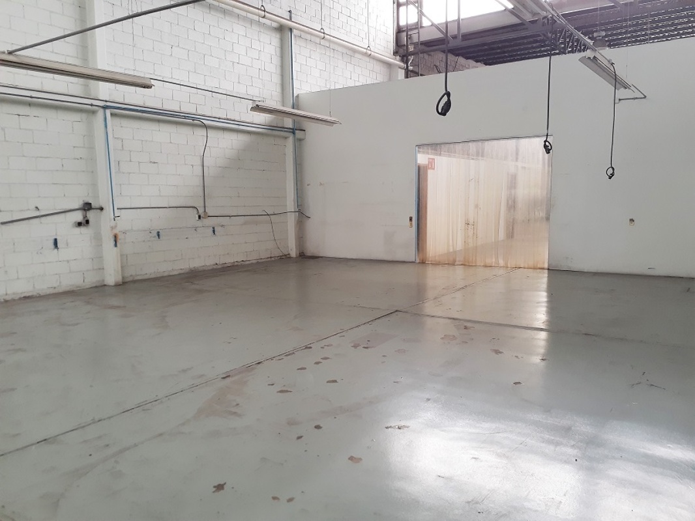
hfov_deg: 65.3
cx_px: 348
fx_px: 542
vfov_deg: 51.4
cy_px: 260
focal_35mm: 27
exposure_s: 1/24
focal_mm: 3.6
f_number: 1.9
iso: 250
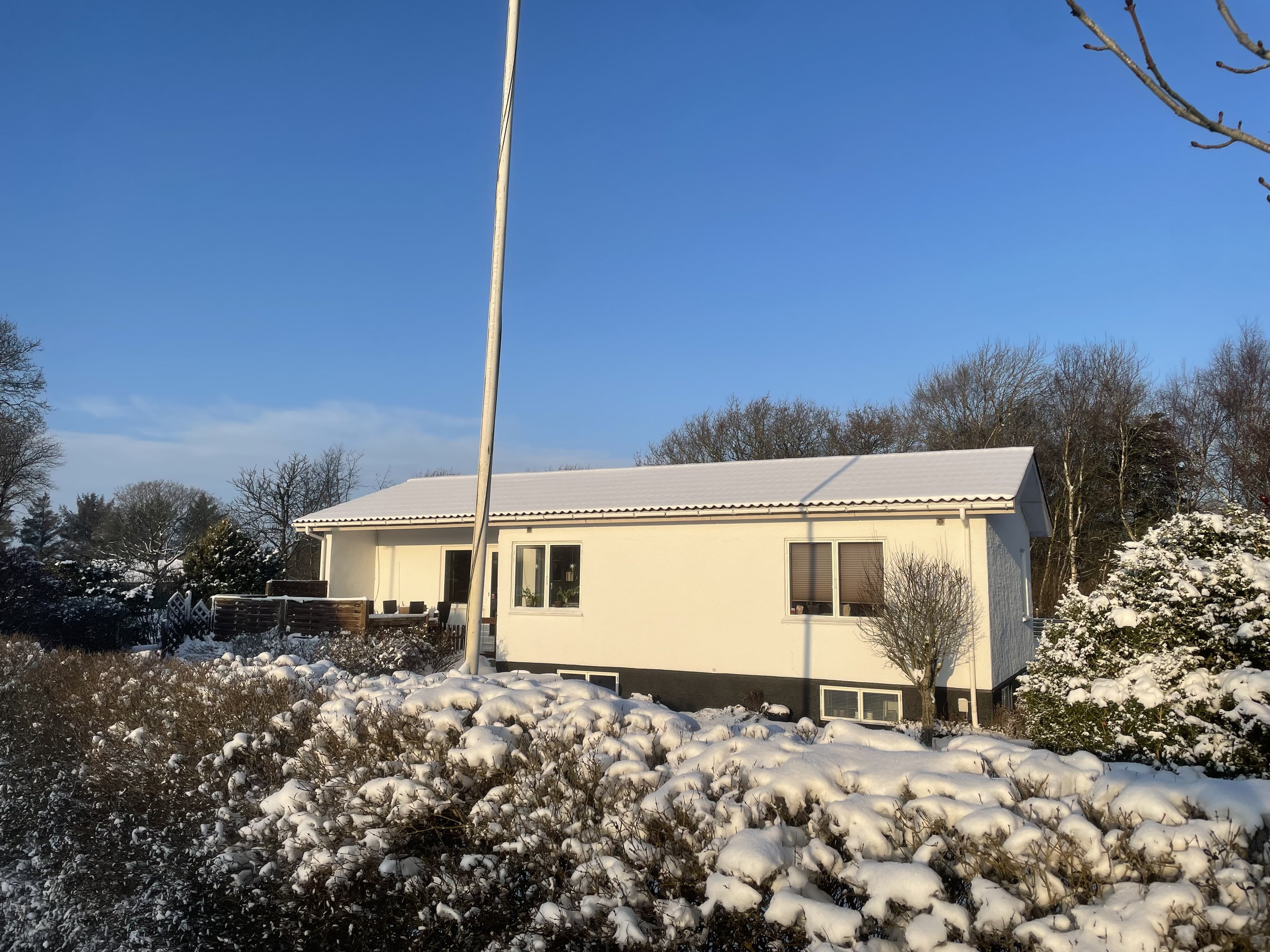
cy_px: 476
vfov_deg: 53.1
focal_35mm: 26
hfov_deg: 67.3
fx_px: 954
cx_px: 635
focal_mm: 4.2
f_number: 1.6
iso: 32
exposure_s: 1/3300
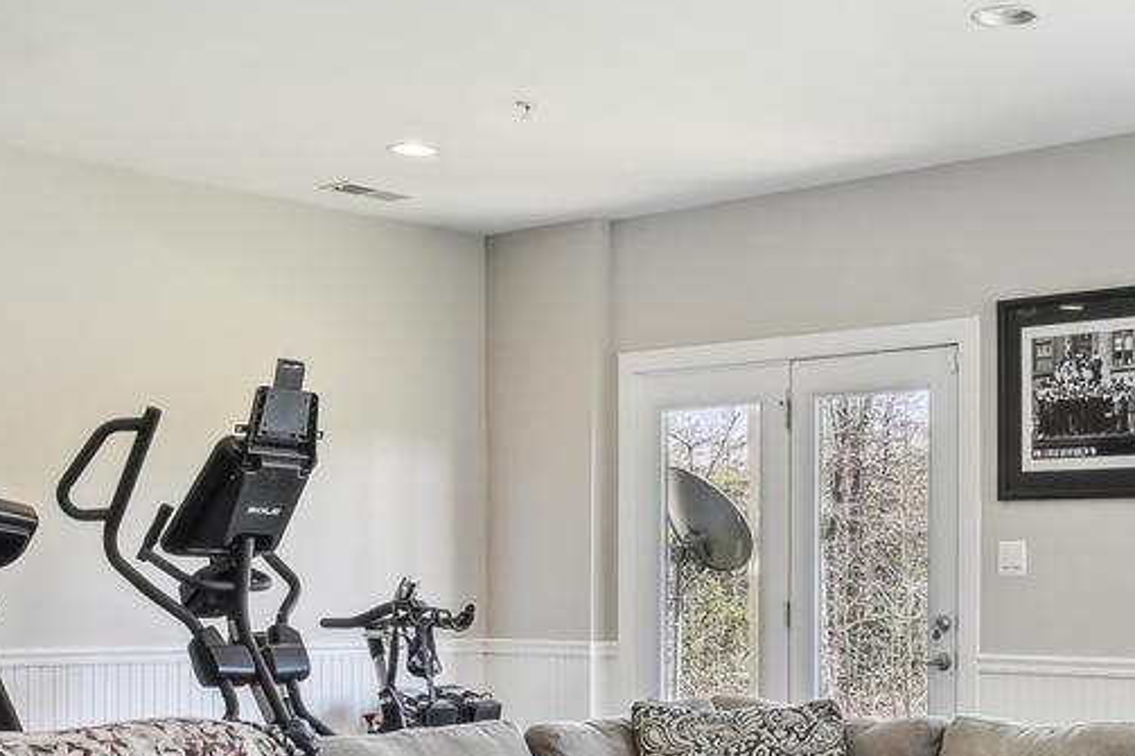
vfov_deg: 23.5
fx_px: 1796
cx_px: 783
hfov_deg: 34.6
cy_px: 575
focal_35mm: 57
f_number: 8
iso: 180
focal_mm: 14
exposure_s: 1/15
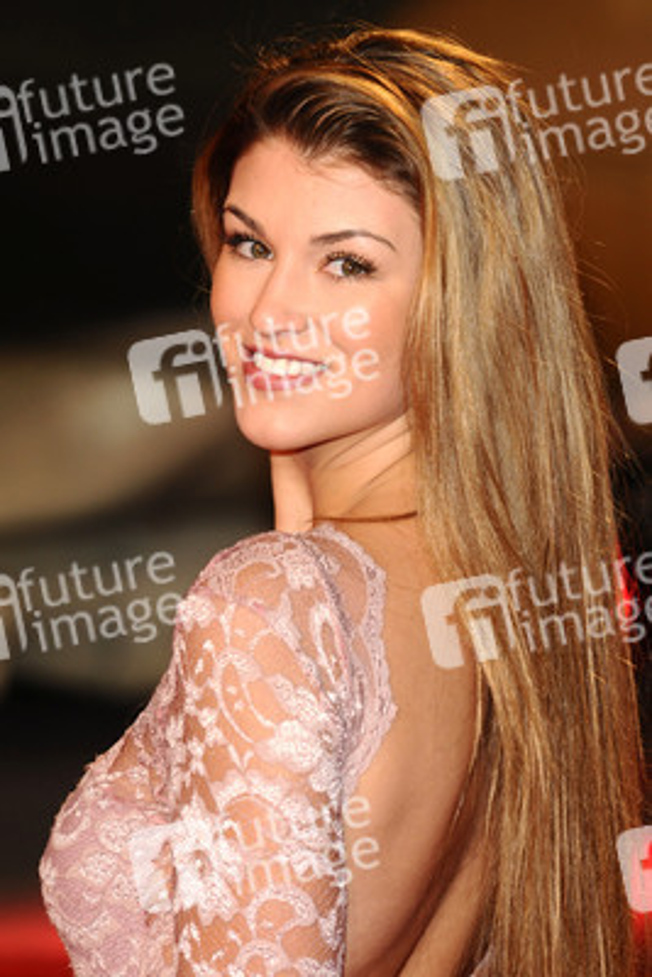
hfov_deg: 6.3
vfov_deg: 9.5
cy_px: 488
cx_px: 326
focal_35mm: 218
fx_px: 5903
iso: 320
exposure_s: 1/200
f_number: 4.5
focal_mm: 145
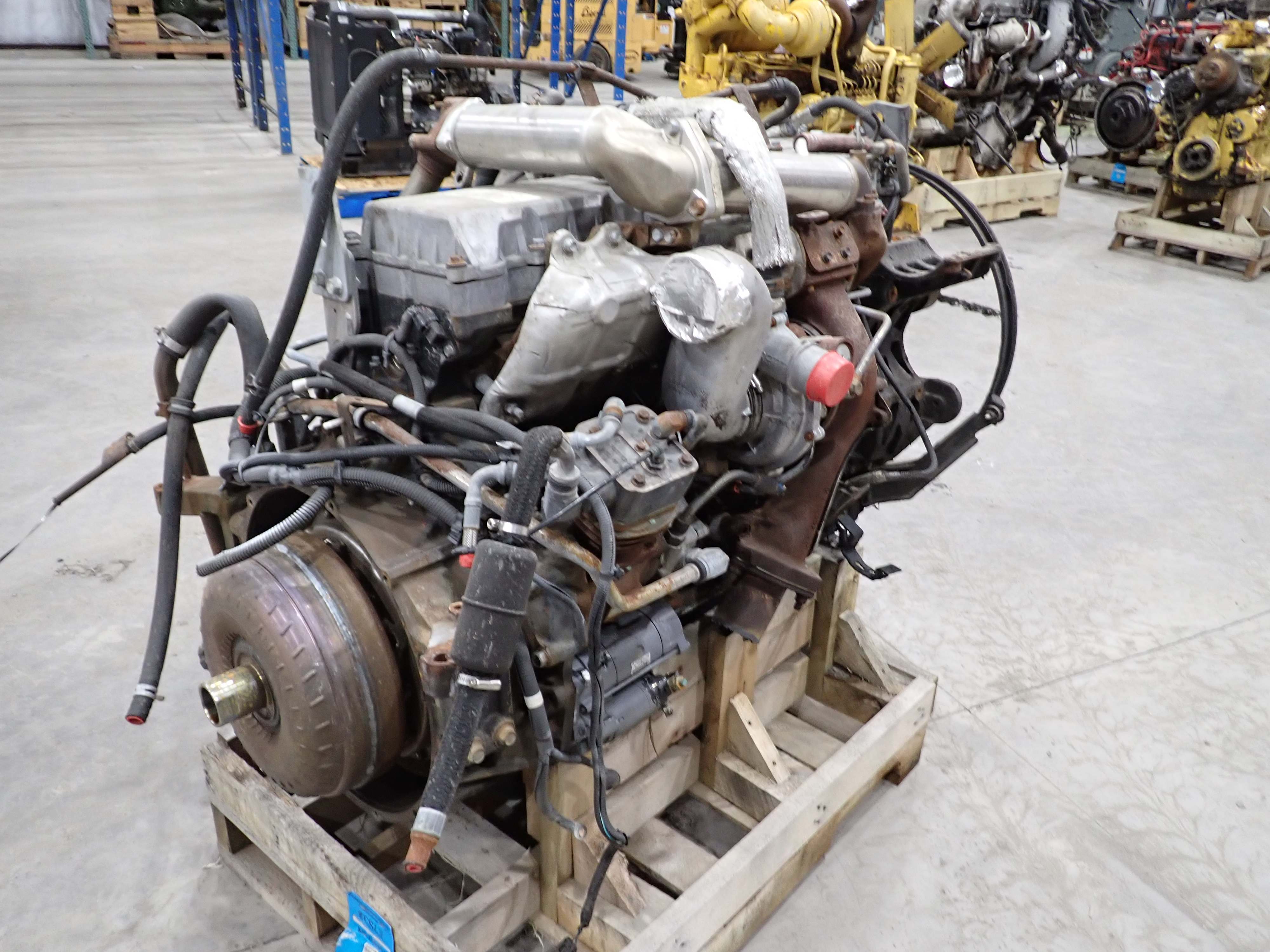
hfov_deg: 63.4
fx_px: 1027
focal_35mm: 28
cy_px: 476
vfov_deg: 49.7
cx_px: 635
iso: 400
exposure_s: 1/30
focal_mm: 5.05
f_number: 2.2
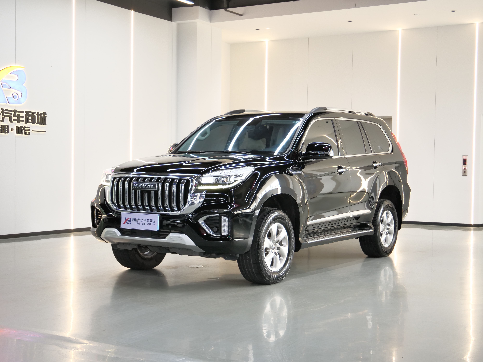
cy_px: 181
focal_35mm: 50
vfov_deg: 29.1
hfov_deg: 38.2
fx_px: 698
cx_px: 242
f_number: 4.5
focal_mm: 25
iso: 800
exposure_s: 1/40
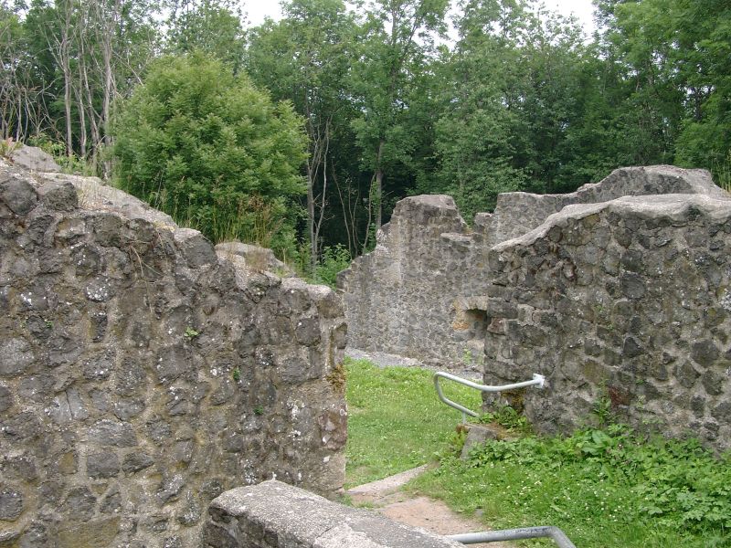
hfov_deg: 38.2
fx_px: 1056
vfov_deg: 29.1
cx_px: 366
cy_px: 274
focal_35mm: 50
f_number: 4
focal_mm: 10.4
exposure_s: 1/164
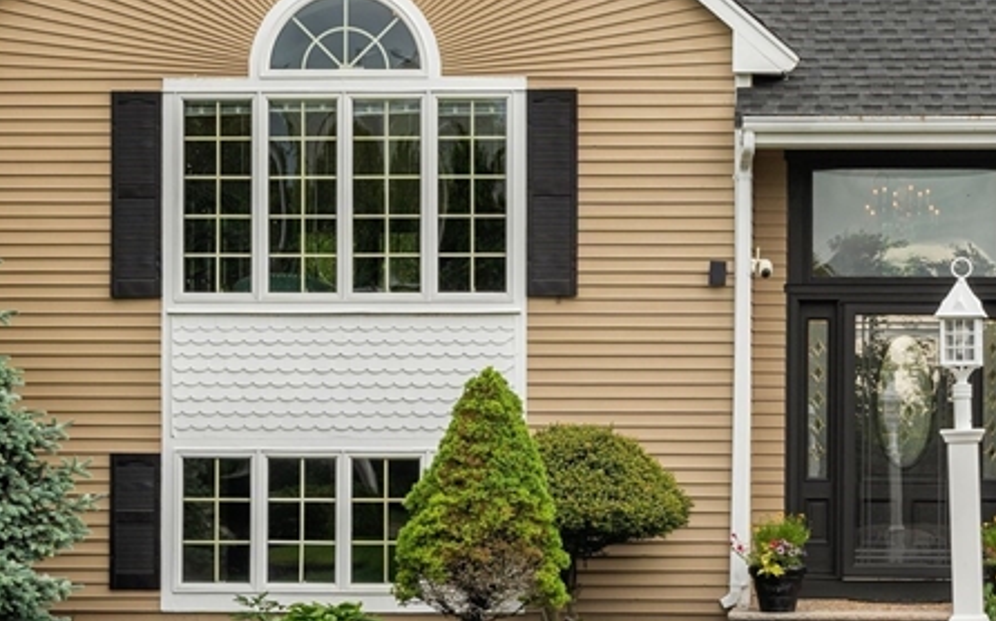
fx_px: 2224
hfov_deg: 24.3
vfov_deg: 15.9
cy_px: 336
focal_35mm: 82
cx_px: 954
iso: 250
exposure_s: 1/100
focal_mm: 35
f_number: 9
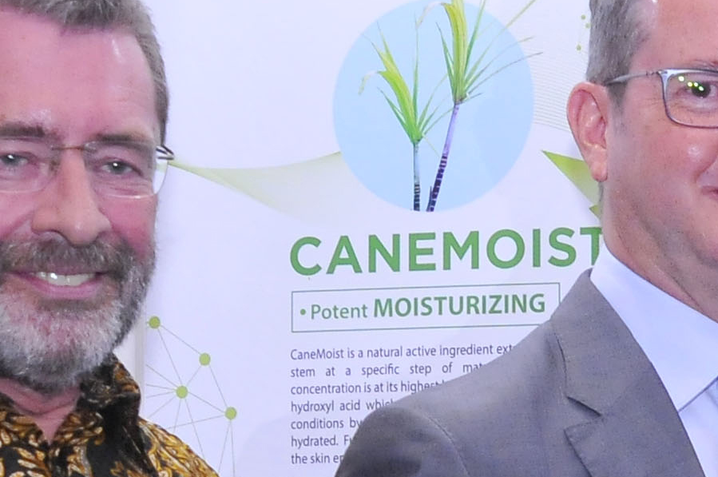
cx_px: 946
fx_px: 3705
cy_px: 725
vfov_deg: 7.2
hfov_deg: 10.8
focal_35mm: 186
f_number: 5
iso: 1000
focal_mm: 26
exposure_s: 1/60
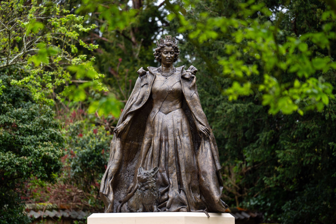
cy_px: 112
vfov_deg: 8.2
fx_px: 1568
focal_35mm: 168
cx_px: 168
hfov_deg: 12.2
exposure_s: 1/1600
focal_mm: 168
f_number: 2.8
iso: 400
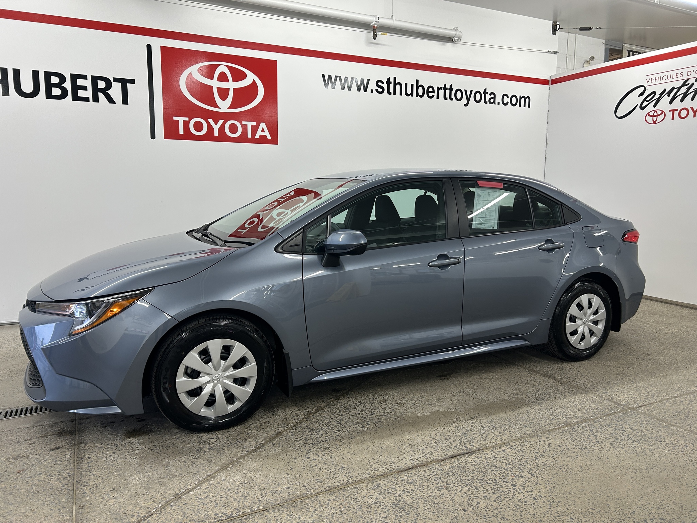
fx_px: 524
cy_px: 262
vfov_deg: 53.1
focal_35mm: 26
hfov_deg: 67.3
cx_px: 348
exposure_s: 1/120
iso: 64
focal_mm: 5.7
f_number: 1.5
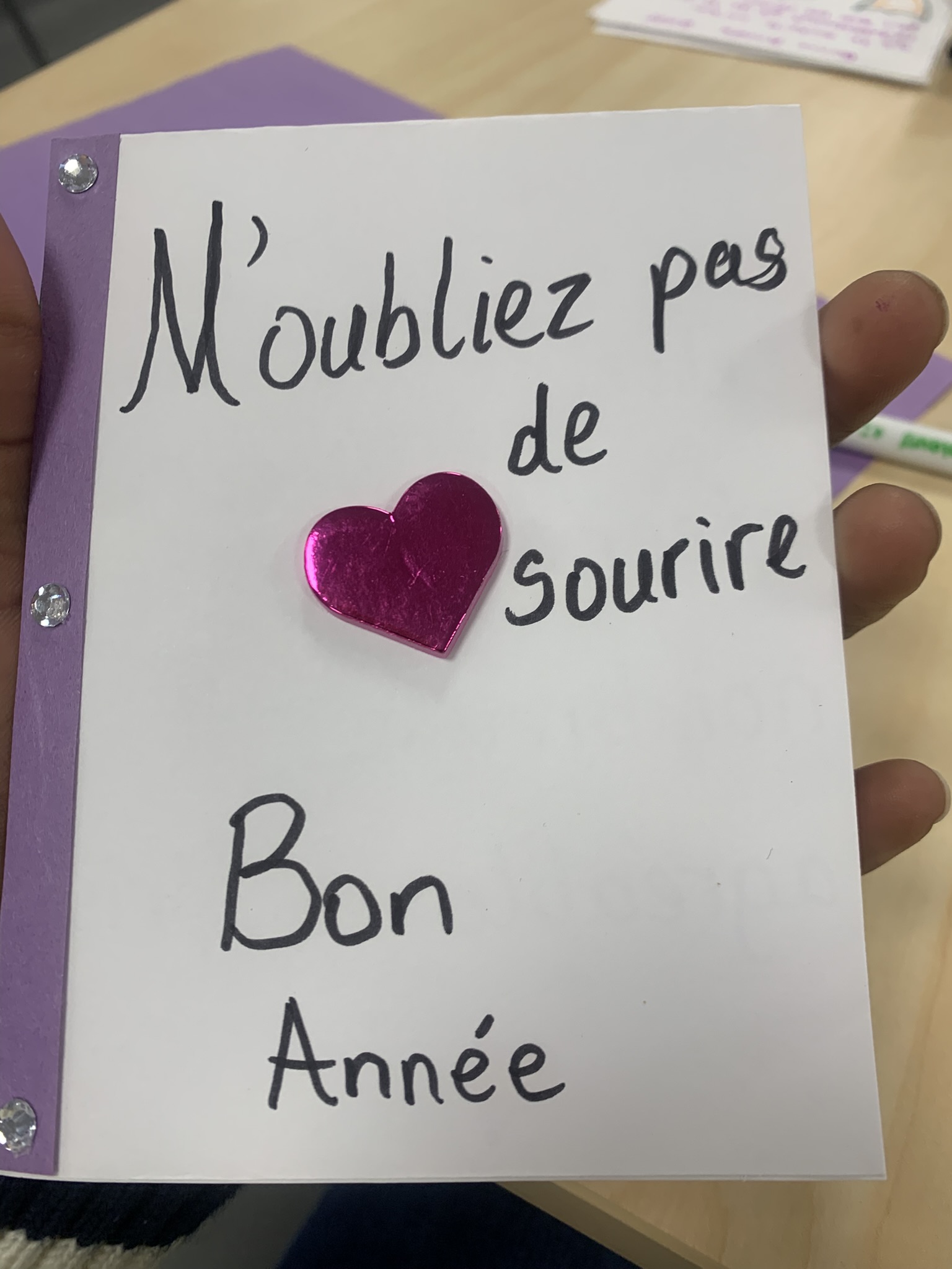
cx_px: 476
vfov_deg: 67.3
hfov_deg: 53.1
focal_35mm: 26
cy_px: 634
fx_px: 953
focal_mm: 4.25
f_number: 1.8
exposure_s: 1/120
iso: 64
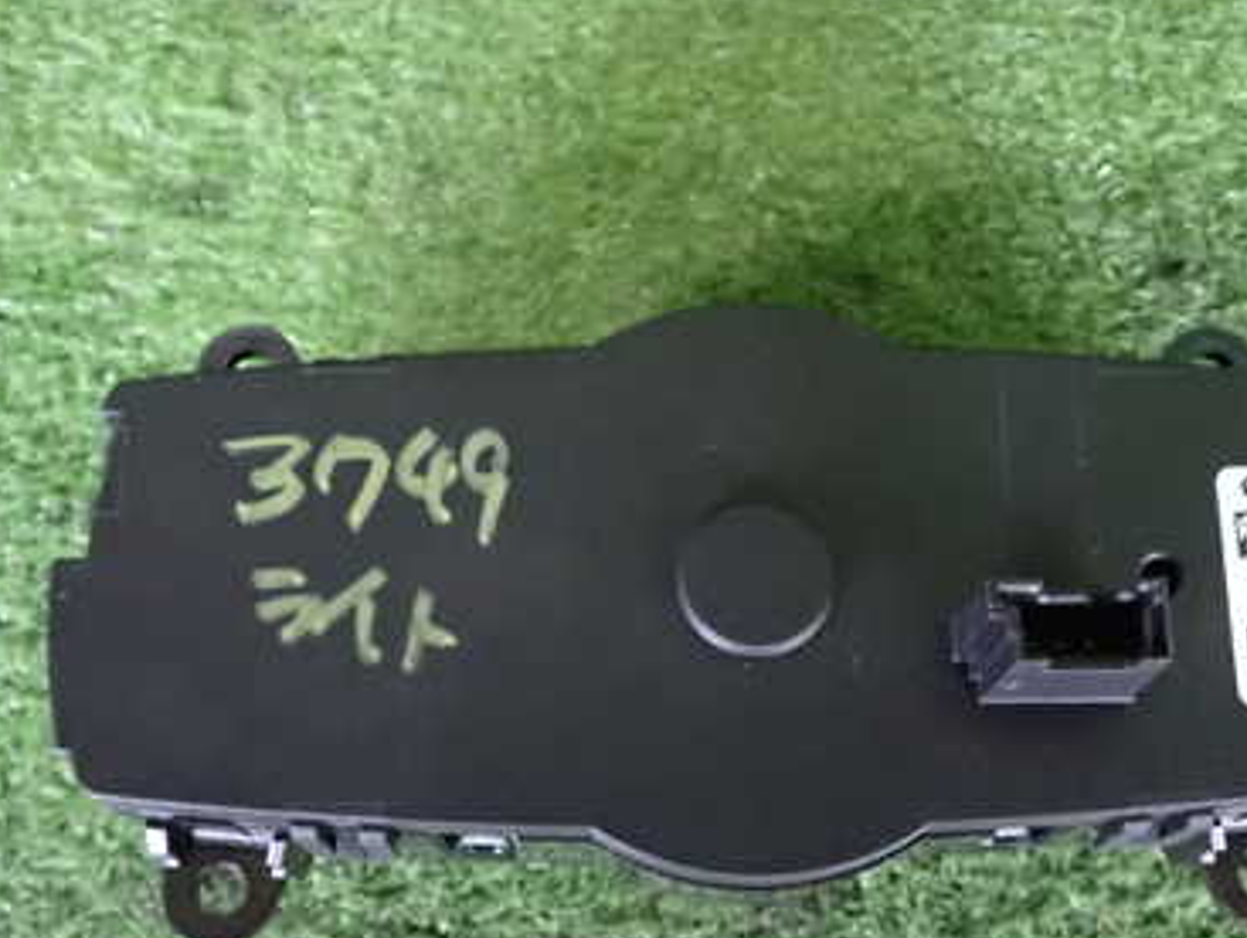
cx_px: 758
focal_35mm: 49
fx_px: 1767
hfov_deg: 38.7
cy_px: 557
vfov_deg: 29.7
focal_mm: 5.4
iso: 1600
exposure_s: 1/50
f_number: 2.3
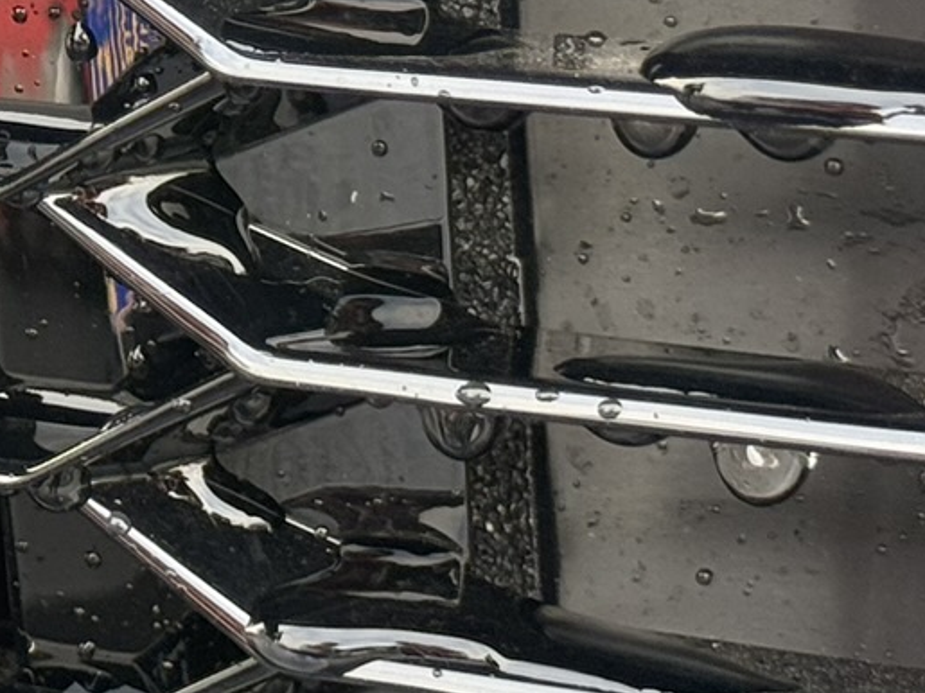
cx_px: -411
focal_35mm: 191
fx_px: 5103
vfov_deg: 7.7
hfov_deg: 10.1
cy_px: 54
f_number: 1.78
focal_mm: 6.76
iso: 160
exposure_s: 1/145
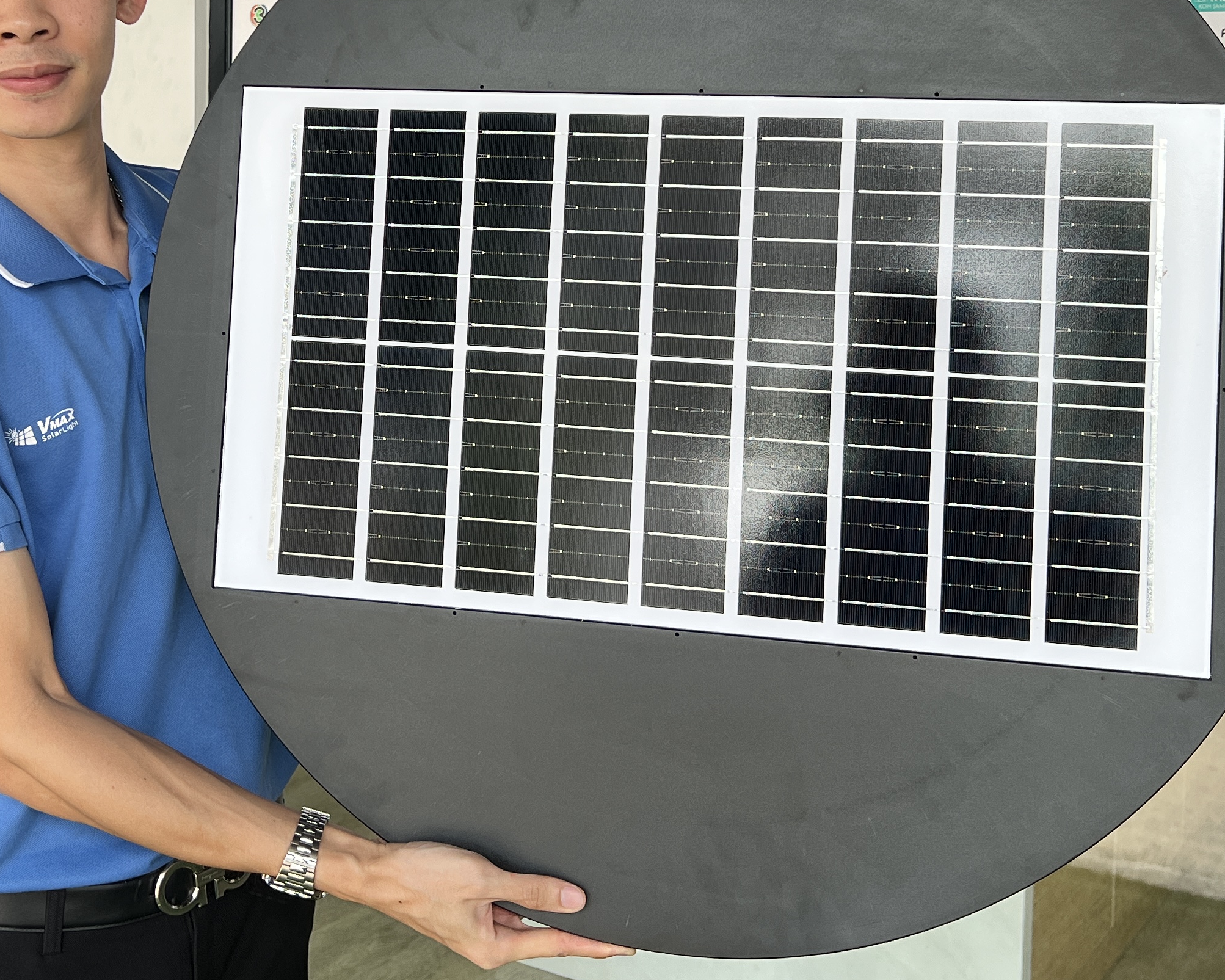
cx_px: 358
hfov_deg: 36.1
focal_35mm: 51
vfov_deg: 29.2
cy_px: 240
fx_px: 1849
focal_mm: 5.7
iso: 50
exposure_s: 1/410
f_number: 1.5
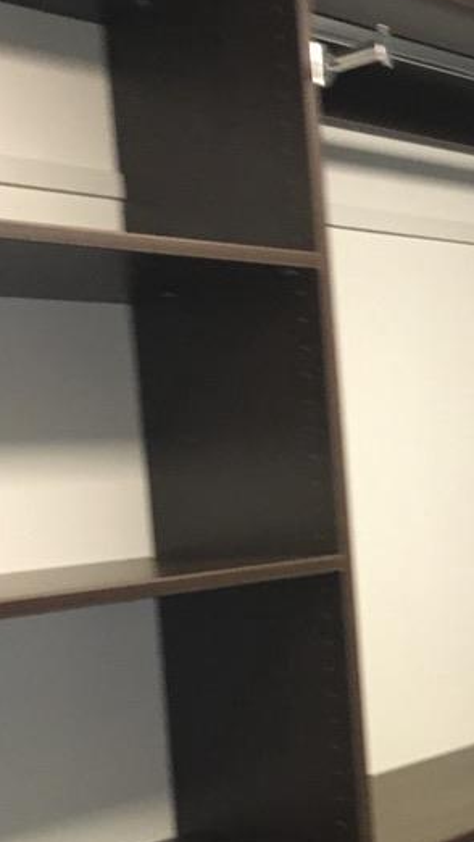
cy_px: 594
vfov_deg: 33.4
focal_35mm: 62
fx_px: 1384
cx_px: 527
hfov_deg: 18.7
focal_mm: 4.15
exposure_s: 1/17
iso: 200
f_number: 2.2
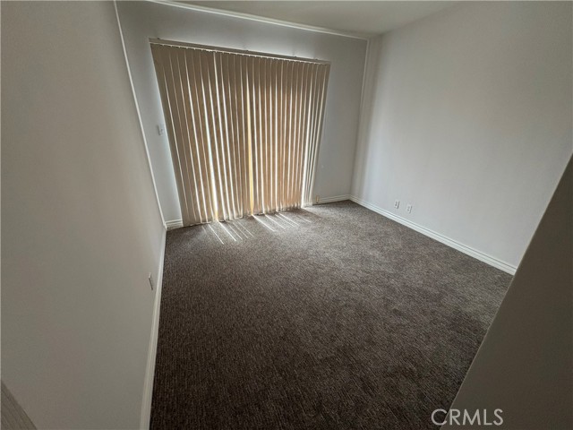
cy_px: 215
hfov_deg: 102.1
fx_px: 232
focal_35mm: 14
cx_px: 286
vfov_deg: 85.7
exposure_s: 1/99
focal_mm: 2.22
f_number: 2.2
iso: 160
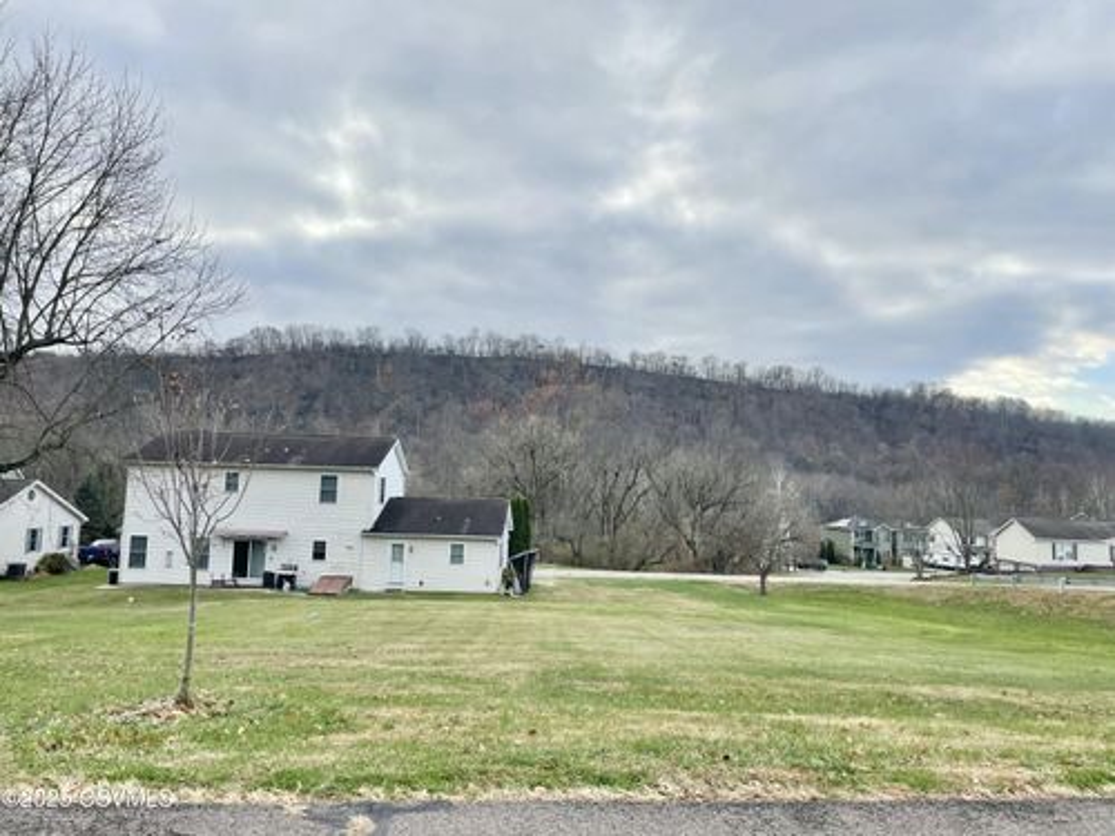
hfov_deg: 67.3
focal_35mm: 26
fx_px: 837
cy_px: 418
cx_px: 558
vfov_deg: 53.1
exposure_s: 1/1595
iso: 32
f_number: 1.6
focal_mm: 4.2
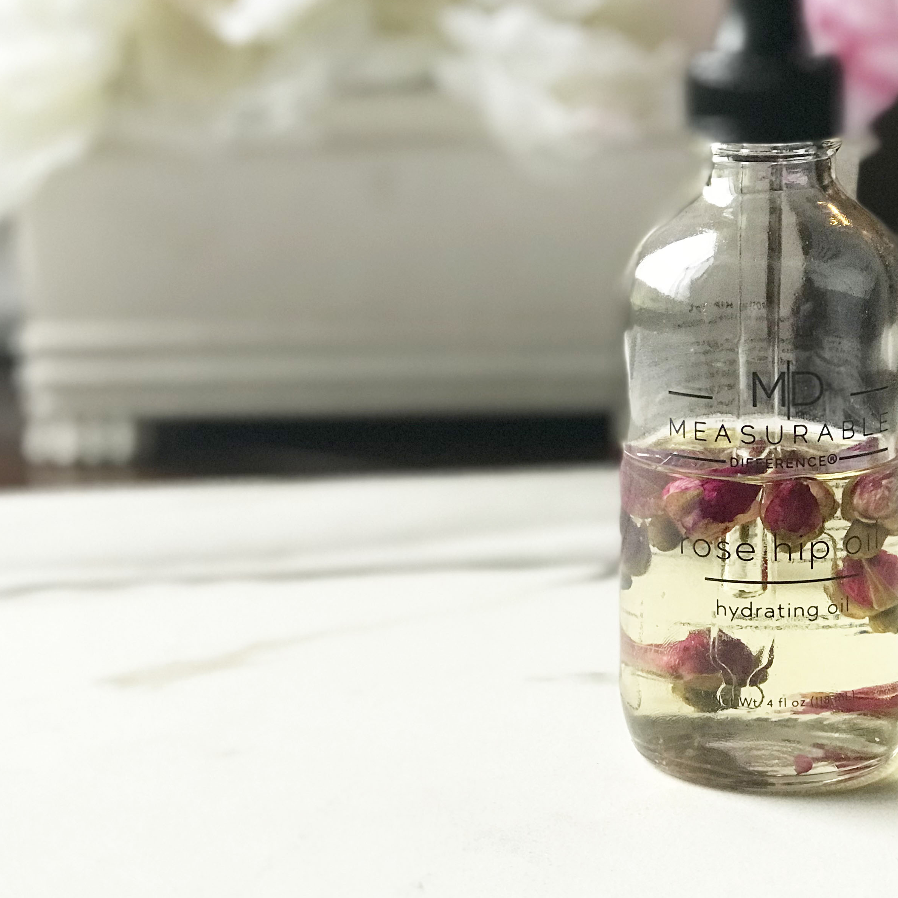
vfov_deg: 20.1
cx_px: 409
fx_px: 2524
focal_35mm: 86
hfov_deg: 20.2
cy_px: 336
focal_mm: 6.6
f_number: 2.8
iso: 200
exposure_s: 1/120
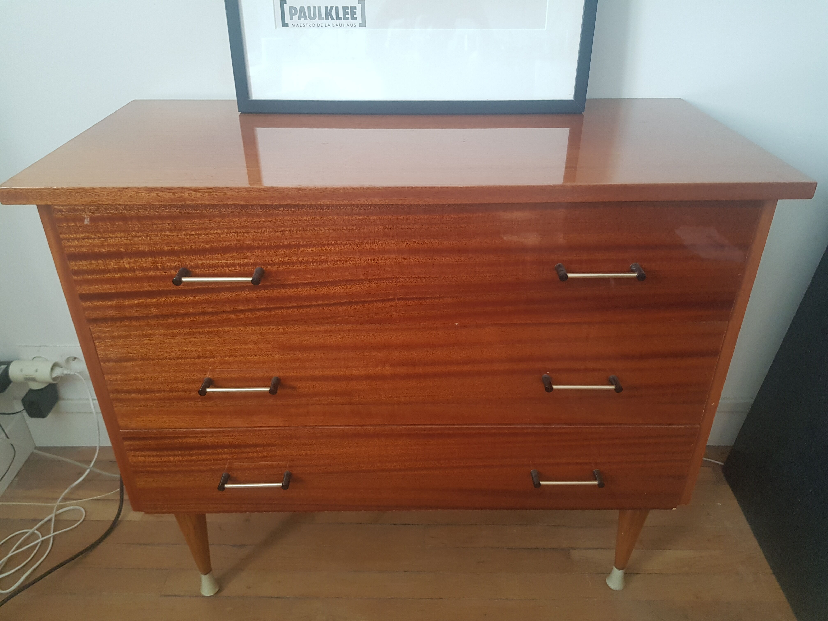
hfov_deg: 67.3
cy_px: 310
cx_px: 414
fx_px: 622
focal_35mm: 26
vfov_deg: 53.1
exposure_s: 1/60
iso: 160
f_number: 1.7
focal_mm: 4.2
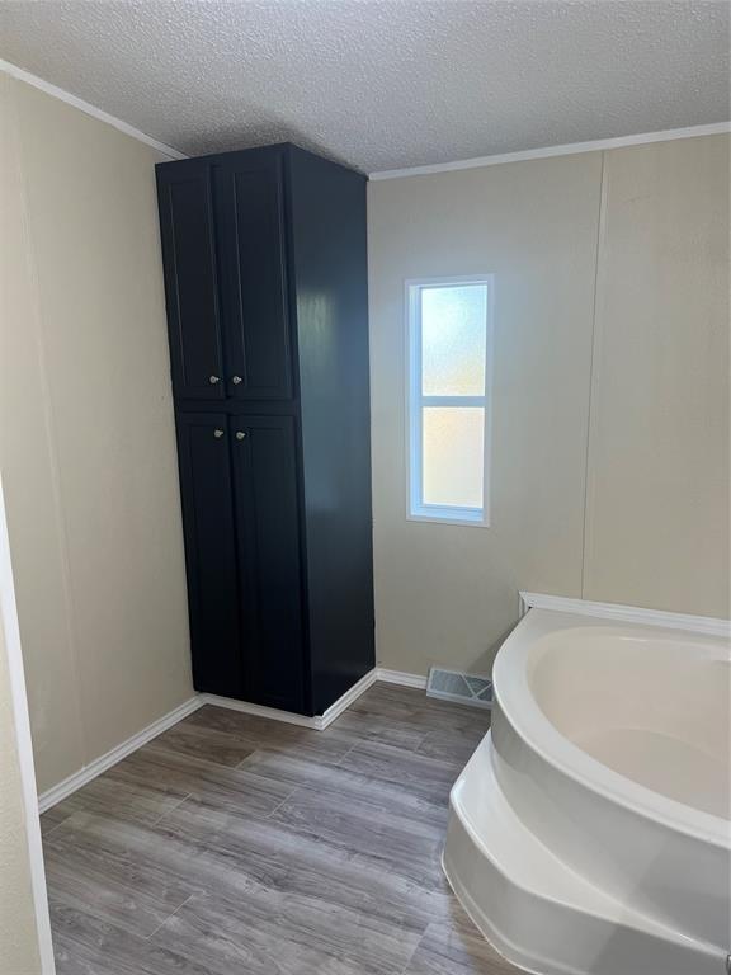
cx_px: 366
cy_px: 488
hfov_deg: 53.1
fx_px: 732
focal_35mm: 26
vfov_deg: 67.3
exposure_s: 1/120
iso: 100
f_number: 1.5
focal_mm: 5.7
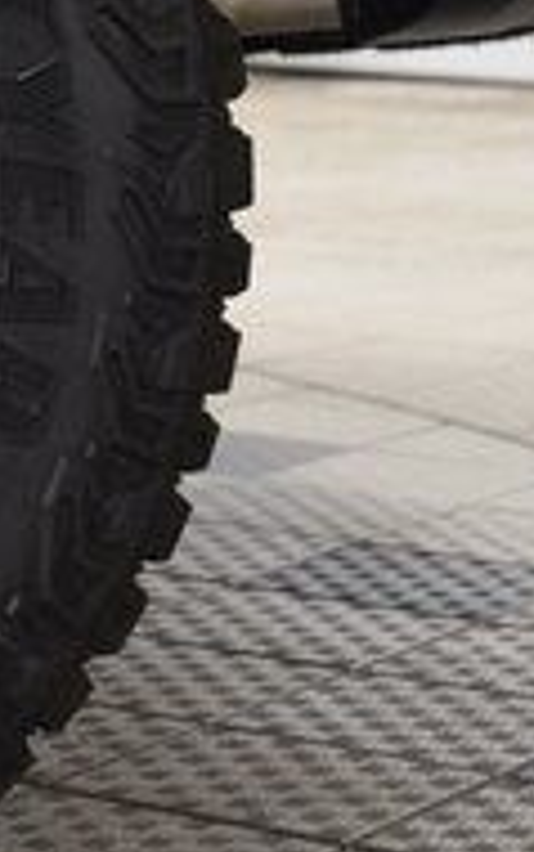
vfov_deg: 12.6
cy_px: 231
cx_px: -556
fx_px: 3836
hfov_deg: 7.6
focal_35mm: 165
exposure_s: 1/60
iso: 1600
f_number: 3.5
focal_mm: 32
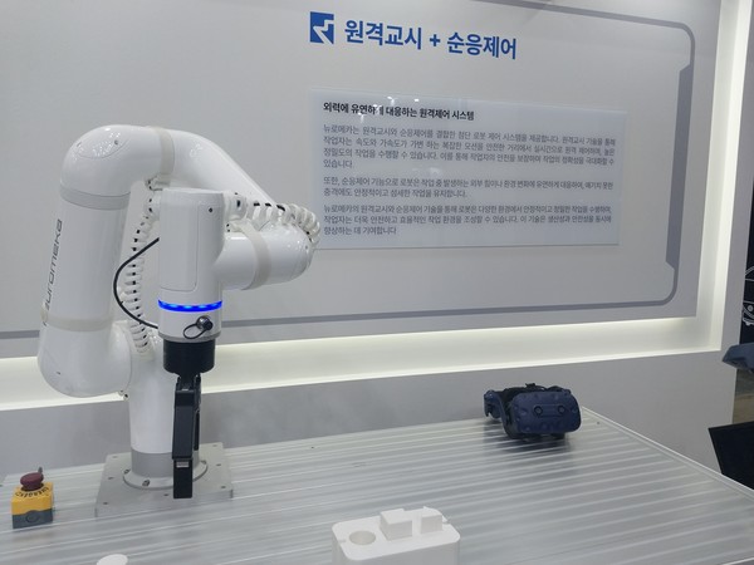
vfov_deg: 53.1
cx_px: 377
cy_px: 282
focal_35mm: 26
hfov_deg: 67.3
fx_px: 566
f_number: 1.8
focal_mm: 4
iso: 40
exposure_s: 1/60
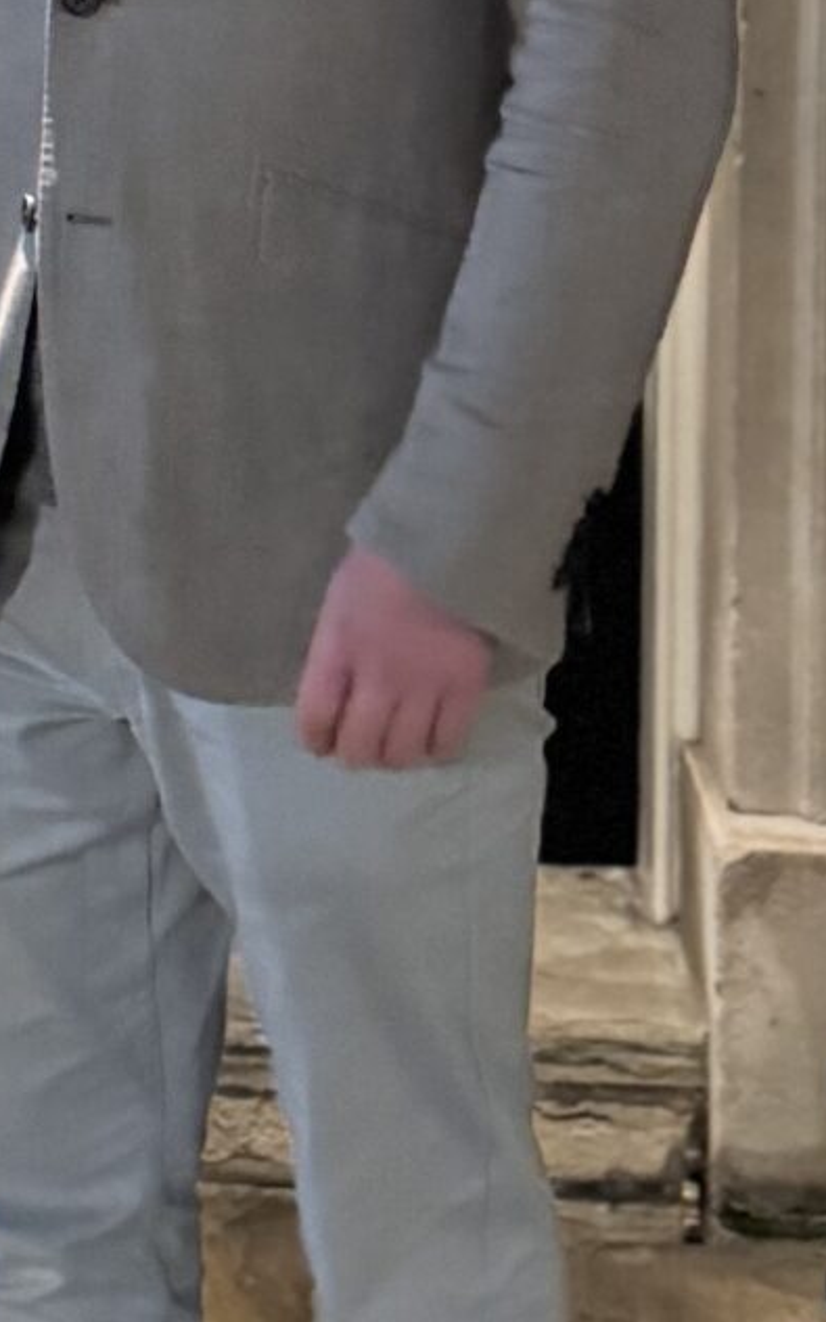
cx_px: -123
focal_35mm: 103
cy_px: -180
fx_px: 3710
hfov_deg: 12.4
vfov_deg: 19.3
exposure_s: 1/25
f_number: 1.78
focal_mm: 6.76
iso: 800
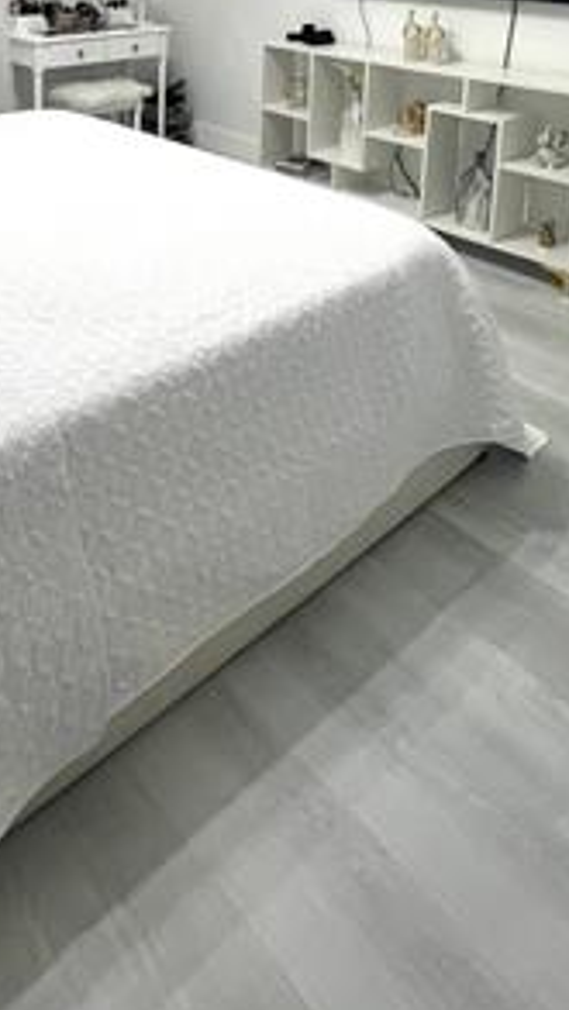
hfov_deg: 39.5
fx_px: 777
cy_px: 107
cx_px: 169
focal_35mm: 29
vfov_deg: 57.1
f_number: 1.8
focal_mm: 1.57
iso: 200
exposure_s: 1/120
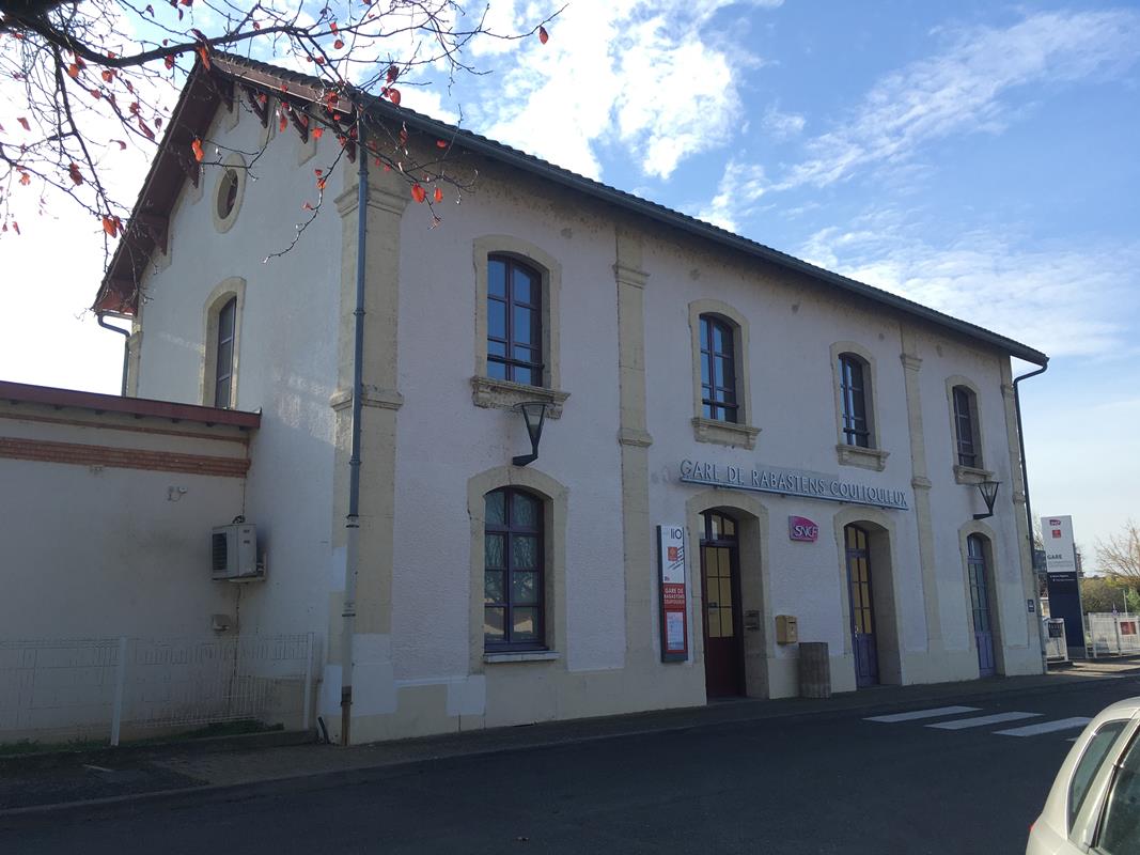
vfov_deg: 48.2
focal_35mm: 29
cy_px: 428
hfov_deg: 61.7
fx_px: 955
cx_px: 570
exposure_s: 1/712
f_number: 2.2
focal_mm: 4.15
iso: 25
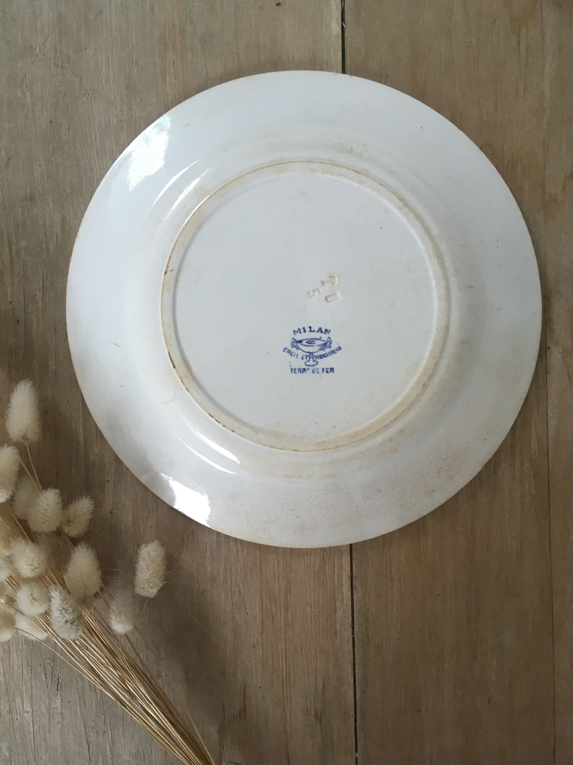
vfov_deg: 61.7
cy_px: 382
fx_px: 640
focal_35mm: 29
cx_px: 286
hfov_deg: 48.2
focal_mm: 4.15
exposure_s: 1/33
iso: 100
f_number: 2.2
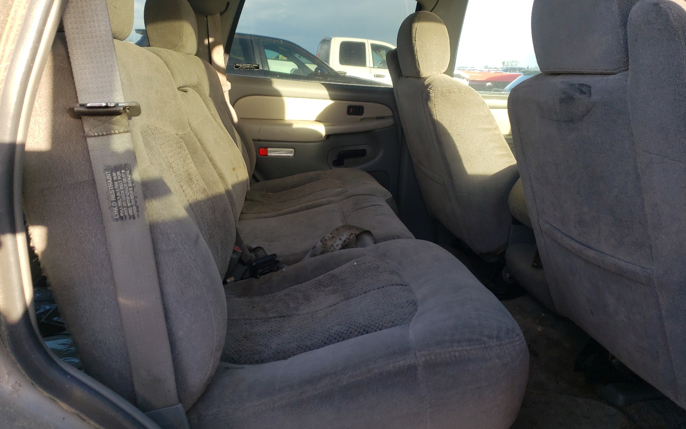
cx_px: 341
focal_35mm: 28
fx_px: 523
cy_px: 181
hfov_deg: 66.5
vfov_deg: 44.4
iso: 50
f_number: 1.5
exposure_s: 1/333
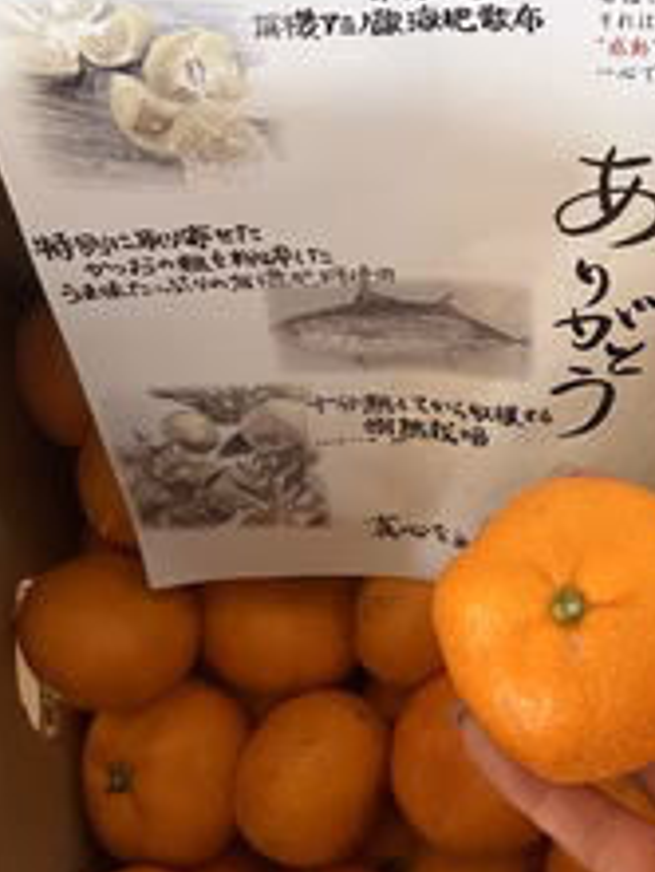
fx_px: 1185
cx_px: 545
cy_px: 414
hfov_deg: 30.0
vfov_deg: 40.4
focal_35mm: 47
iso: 400
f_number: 1.5
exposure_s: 1/60
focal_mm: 5.7
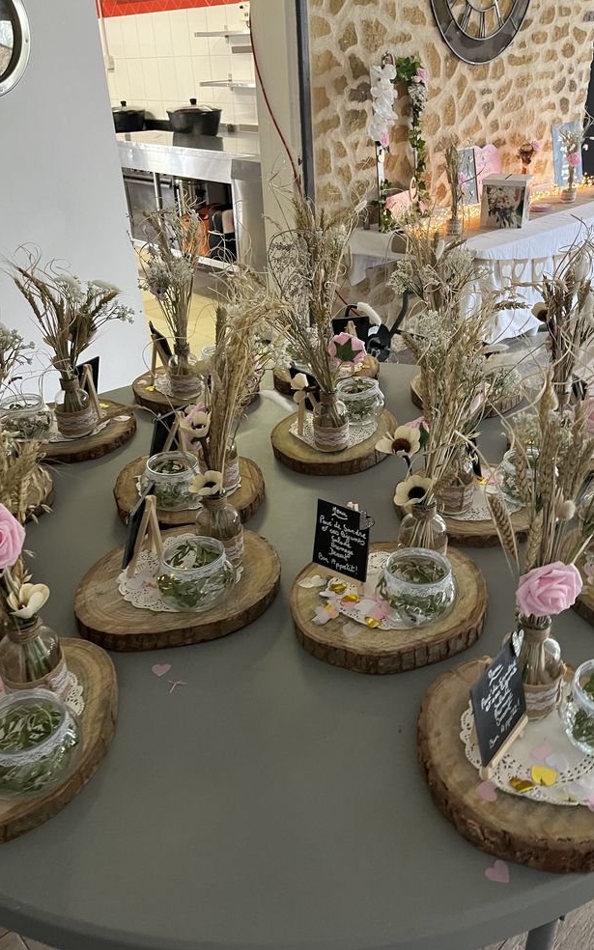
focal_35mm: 28
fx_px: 725
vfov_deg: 66.5
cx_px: 334
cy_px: 468
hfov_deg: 44.4
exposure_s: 1/50
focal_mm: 5.1
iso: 400
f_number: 1.6
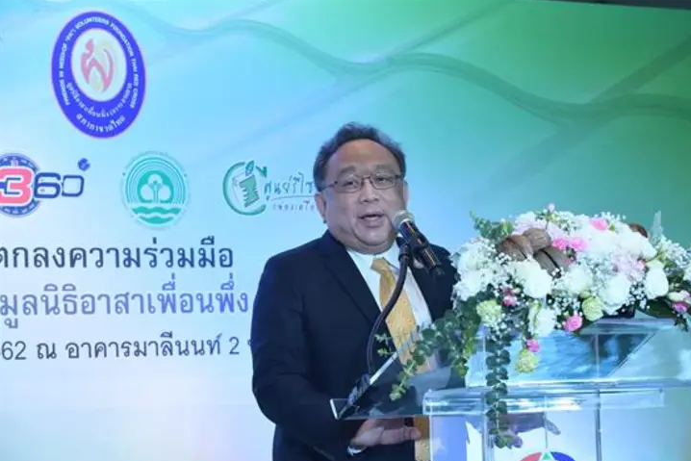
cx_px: 374
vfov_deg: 10.9
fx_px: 2419
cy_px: 248
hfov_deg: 16.3
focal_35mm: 126
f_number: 8
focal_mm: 116
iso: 1250
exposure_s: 1/80
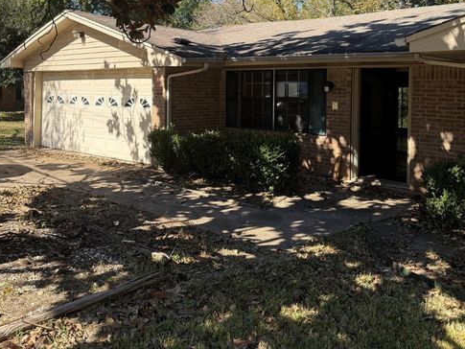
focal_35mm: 33
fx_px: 443
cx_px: 237
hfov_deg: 55.3
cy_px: 93
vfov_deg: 41.9
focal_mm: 6.76
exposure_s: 1/2299
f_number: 1.78
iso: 100
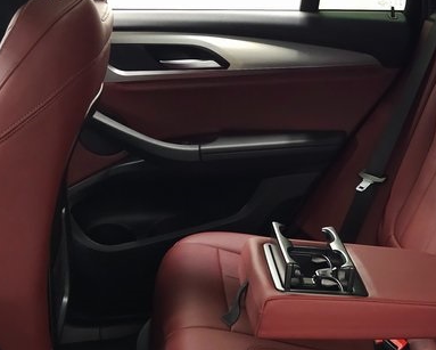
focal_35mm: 60
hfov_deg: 28.5
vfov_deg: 24.3
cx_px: 483
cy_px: 351
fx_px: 775
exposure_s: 1/60
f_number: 1.7
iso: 400
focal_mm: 6.3
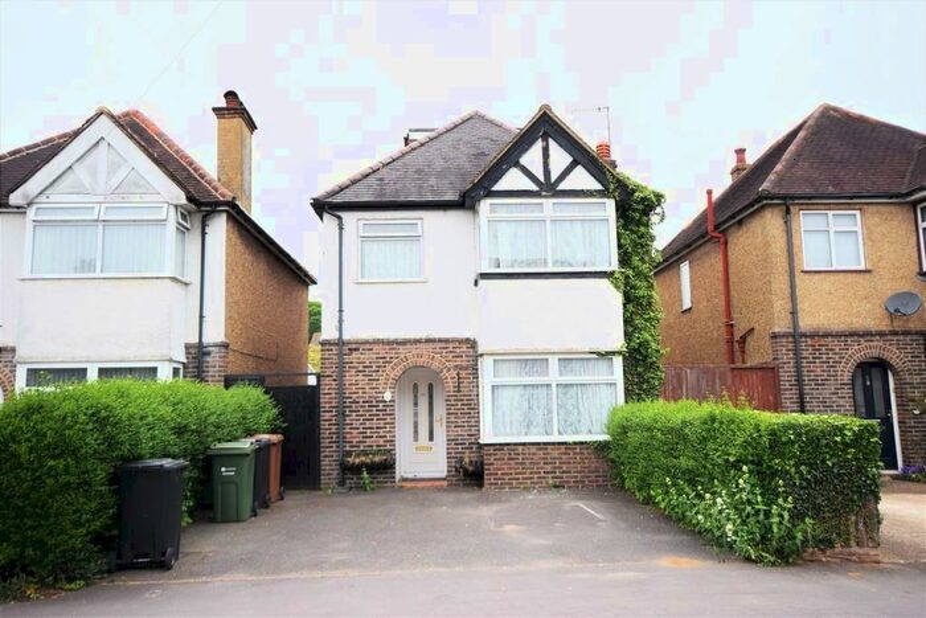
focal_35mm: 28
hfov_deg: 64.5
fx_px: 733
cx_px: 463
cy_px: 309
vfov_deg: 45.7
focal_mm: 19
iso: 360
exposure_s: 1/250
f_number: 8
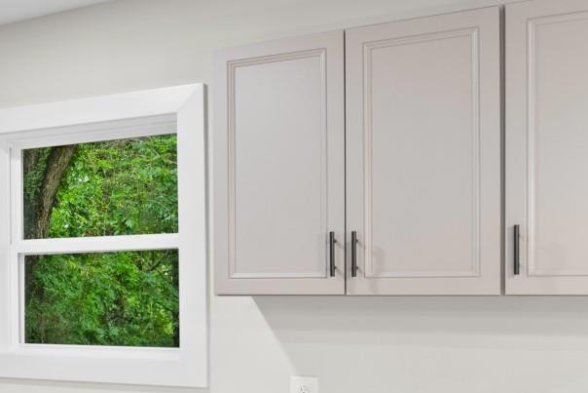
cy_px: 308
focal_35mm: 59
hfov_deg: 28.7
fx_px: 964
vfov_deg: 22.7
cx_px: -146
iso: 100
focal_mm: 15
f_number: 5.3
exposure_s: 2.5
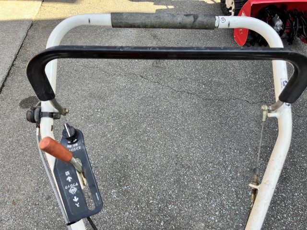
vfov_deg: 49.7
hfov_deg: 63.4
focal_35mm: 28
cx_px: 154
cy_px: 115
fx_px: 248
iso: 25
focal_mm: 3.99
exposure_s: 1/124
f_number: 1.8
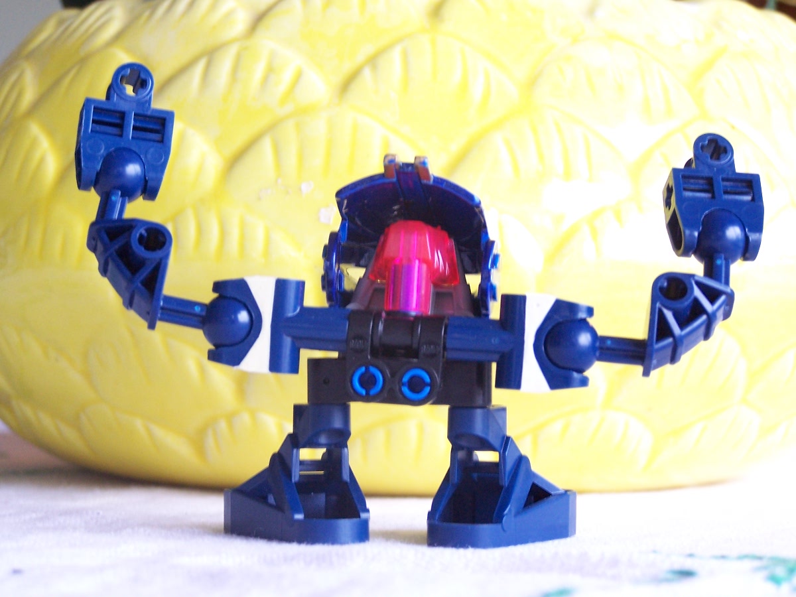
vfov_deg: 14.1
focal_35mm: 105
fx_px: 2414
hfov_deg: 18.7
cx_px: 398
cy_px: 298
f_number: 3.2
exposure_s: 1/8
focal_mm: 17.5
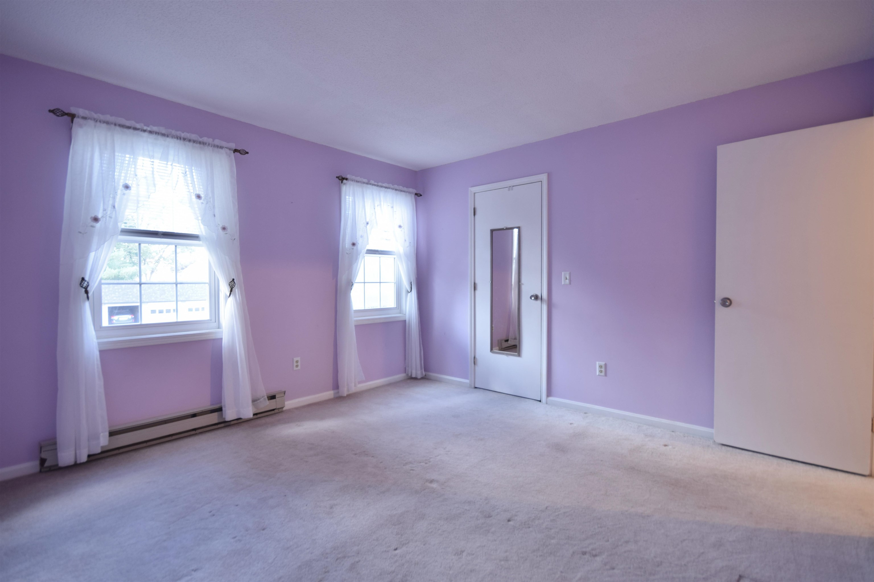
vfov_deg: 77.3
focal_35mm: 15
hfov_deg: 100.4
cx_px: 437
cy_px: 291
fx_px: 364
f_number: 6.3
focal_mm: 10
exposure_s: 1/5
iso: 200
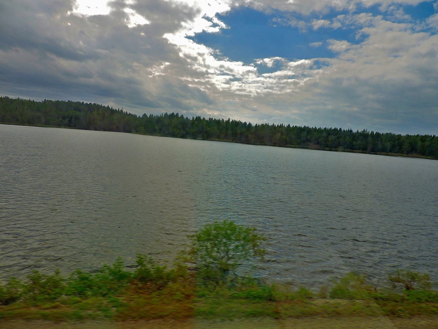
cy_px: 164
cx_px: 219
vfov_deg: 56.8
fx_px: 304
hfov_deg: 71.6
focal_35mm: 24
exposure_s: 1/640
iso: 100
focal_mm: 4.3
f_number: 3
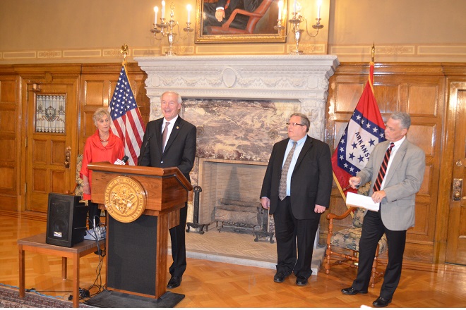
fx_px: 427
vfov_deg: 40.0
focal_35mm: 33
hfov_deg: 57.2
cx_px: 233
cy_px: 155
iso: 1800
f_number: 3.8
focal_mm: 22
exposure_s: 1/60
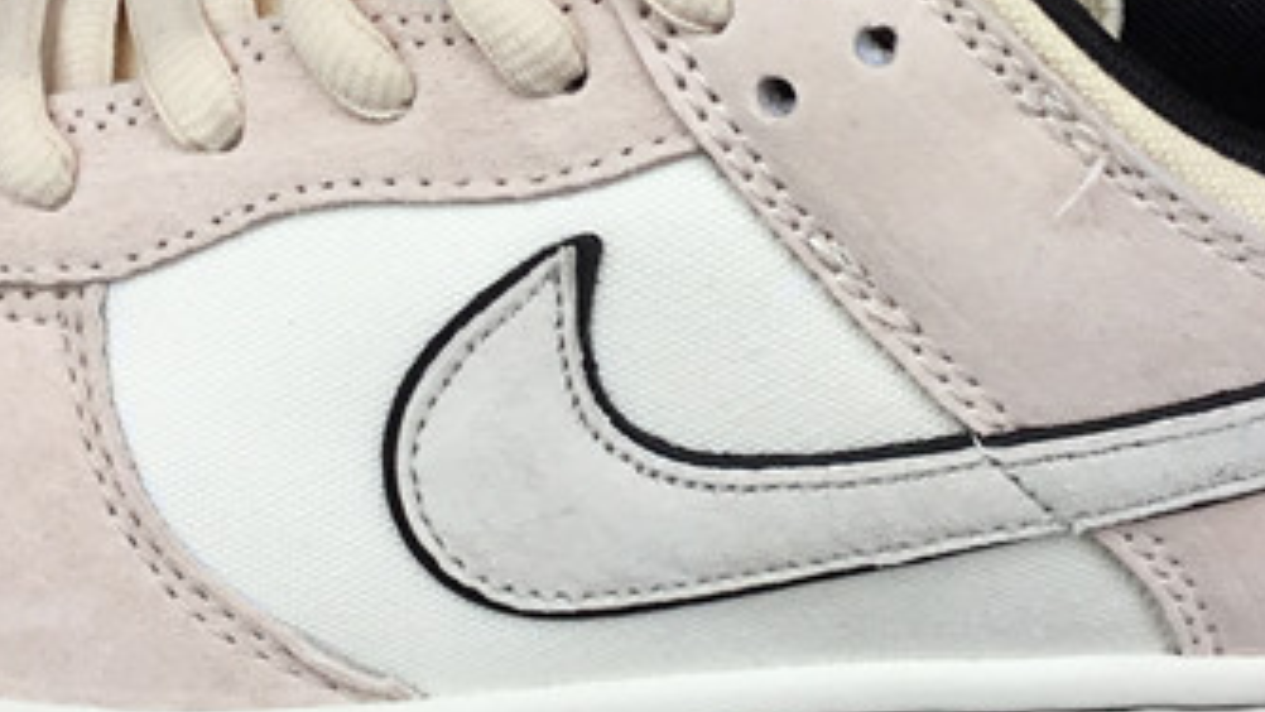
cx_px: 629
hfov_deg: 23.4
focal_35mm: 91
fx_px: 3053
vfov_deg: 13.2
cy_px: 100
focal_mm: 3.3
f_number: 2.4
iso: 25
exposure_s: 1/377
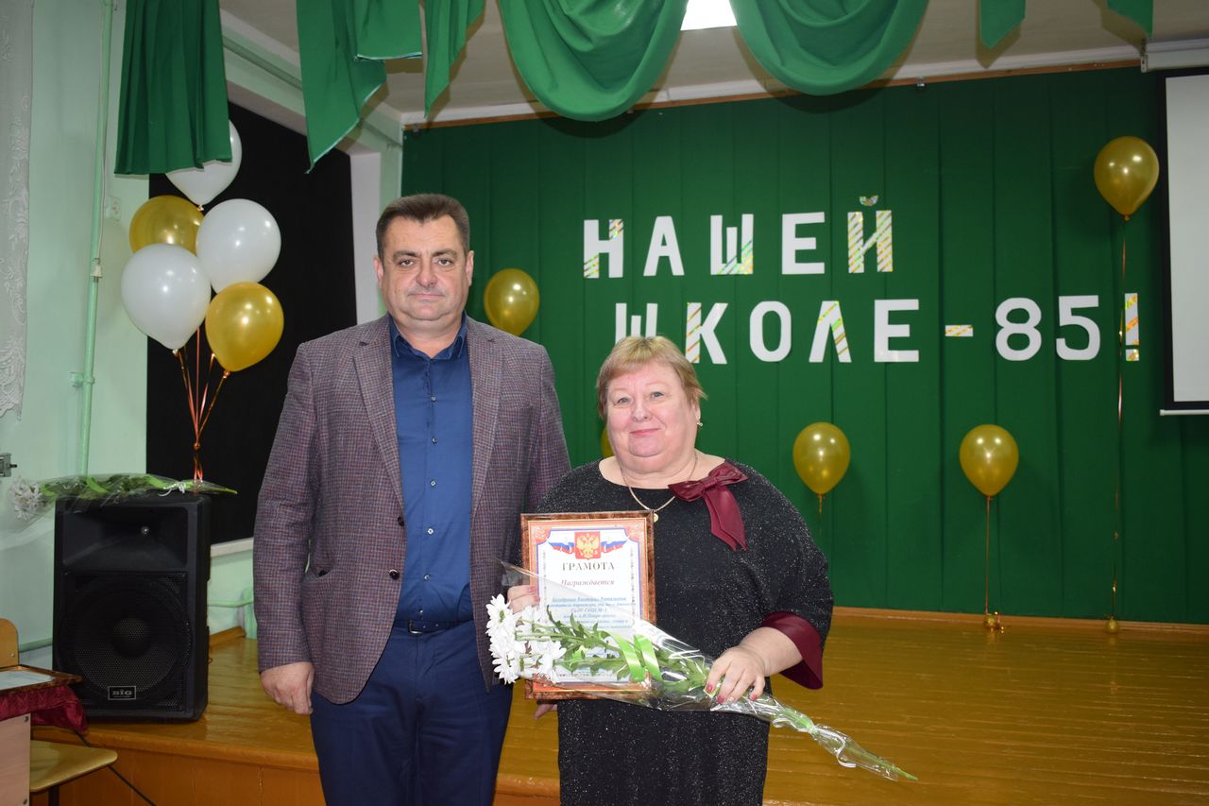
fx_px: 1209
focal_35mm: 36
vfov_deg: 36.9
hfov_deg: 53.1
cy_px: 403
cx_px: 604
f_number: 4.5
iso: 800
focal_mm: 24
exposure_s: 1/80
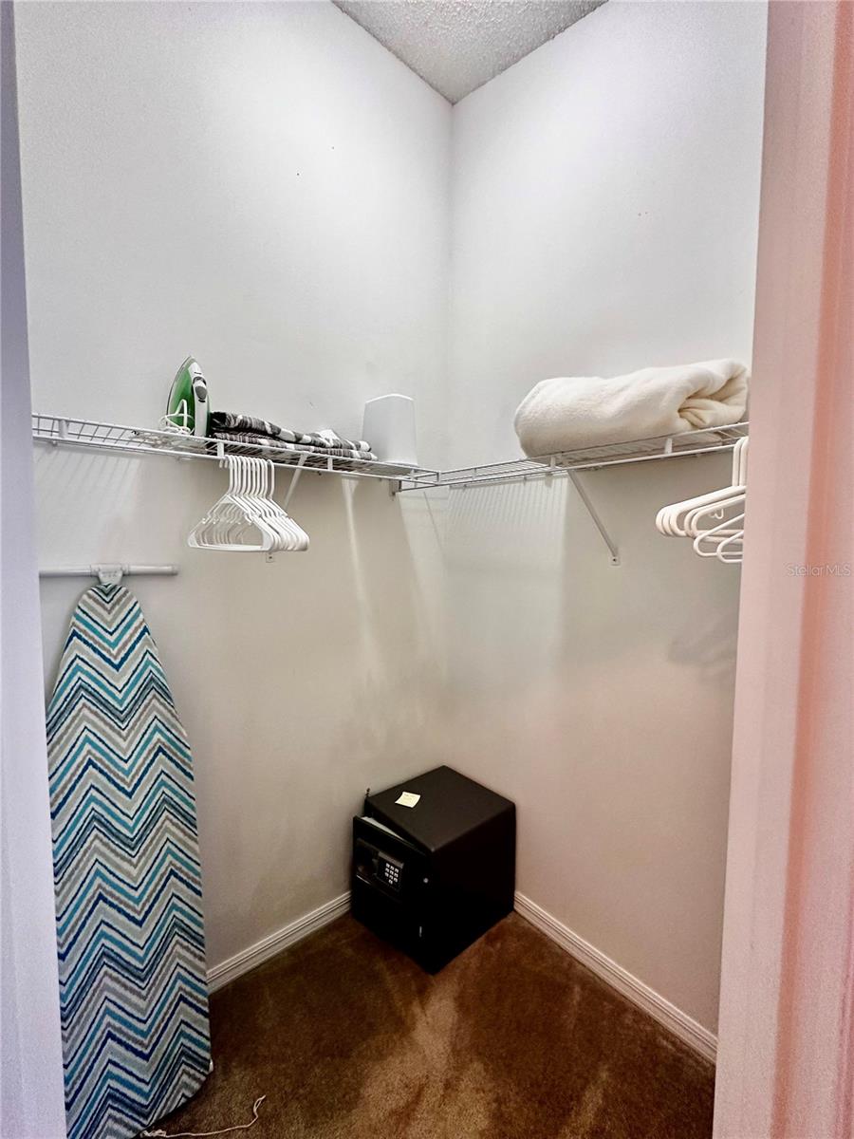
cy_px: 570
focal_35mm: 14
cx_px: 427
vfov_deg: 102.1
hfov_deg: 85.7
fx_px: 461
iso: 200
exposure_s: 1/60
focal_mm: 2.22
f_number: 2.2
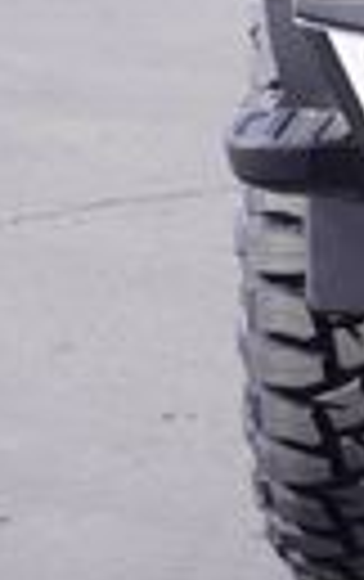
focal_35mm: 312
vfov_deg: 6.7
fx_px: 4928
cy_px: -243
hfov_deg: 4.0
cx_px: 1240
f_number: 7.1
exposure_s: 1/125
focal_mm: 41
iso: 100
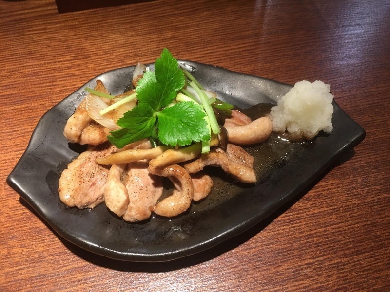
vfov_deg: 48.2
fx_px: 327
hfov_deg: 61.7
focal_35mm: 29
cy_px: 146
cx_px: 195
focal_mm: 4.15
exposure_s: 1/15
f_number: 2.2
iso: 32
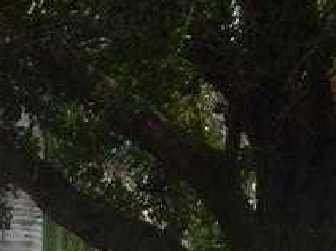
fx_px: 4375
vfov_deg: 3.3
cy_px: 580
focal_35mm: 451
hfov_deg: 4.3
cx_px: -330
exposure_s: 1/400
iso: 125
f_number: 4.4
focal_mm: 16.6
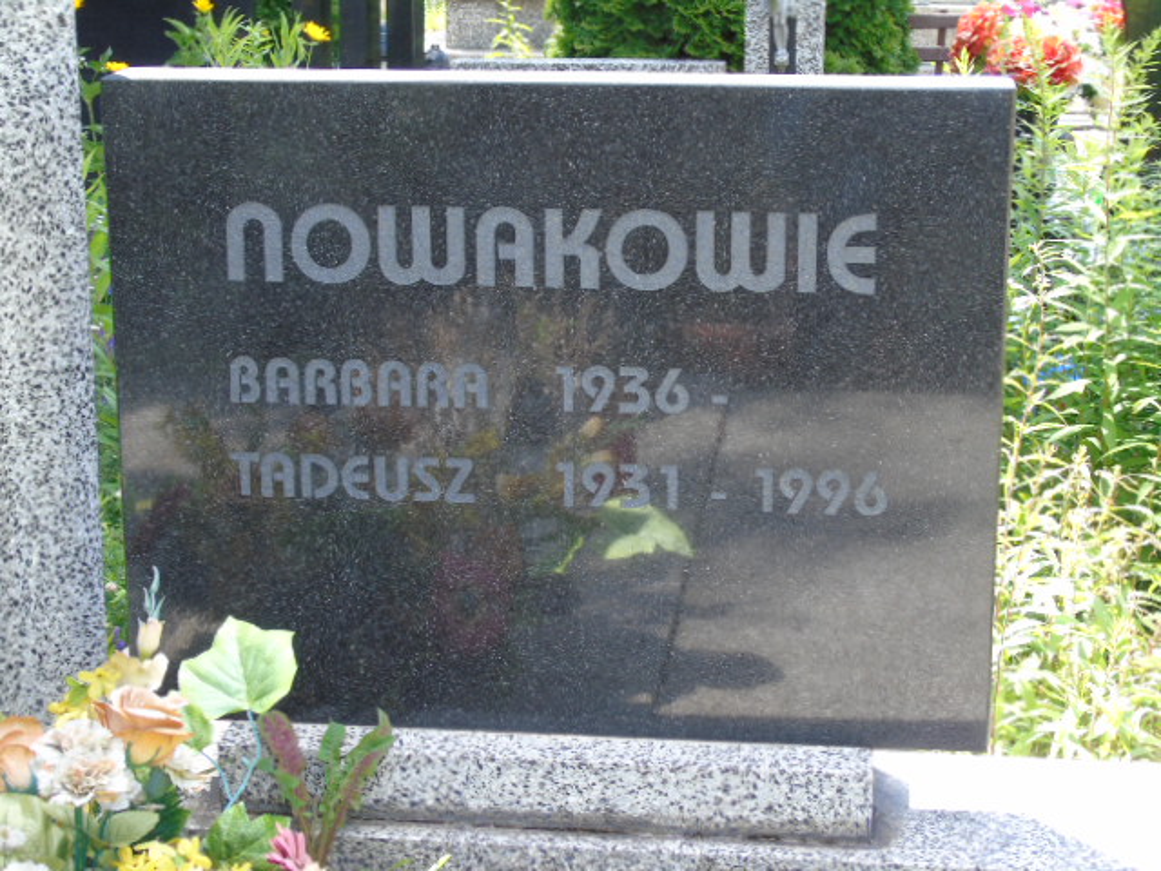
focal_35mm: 71
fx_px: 2381
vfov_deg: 20.7
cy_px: 436
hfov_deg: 27.4
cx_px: 580
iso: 80
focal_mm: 13
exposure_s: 1/30
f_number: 4.7
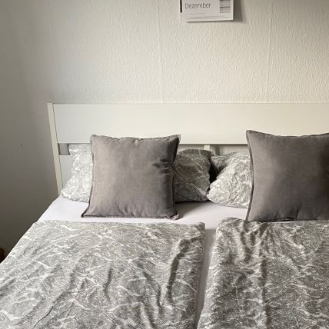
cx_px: 206
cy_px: 294
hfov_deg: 38.9
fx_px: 462
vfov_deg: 36.8
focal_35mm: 43
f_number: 1.8
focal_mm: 4.25
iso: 125
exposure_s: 1/50
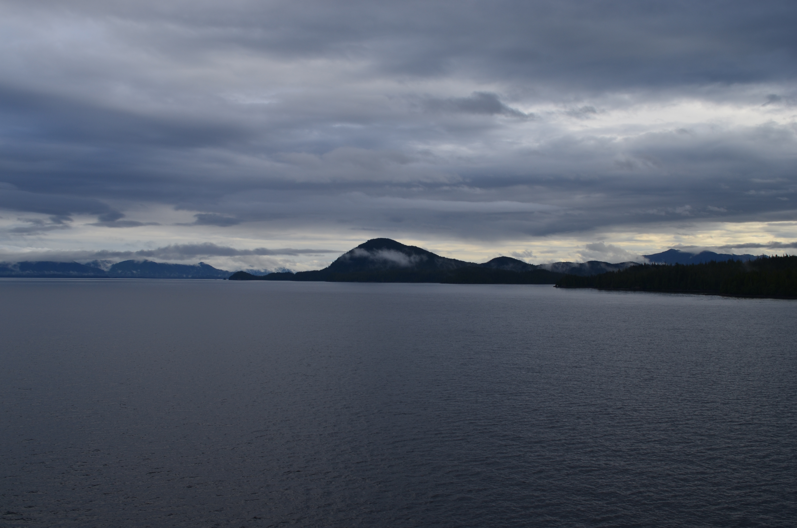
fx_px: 862
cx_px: 398
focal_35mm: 39
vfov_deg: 34.1
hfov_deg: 49.6
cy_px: 264
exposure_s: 1/125
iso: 125
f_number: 11
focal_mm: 26
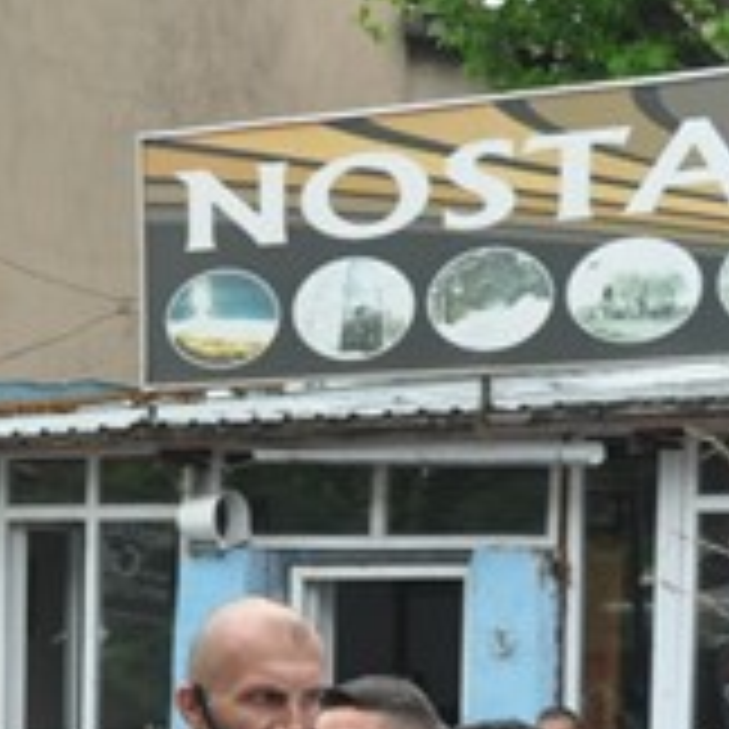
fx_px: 3645
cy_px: 932
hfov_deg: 11.1
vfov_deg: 11.2
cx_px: -234
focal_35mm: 153
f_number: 10
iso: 1000
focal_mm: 30
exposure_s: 1/400
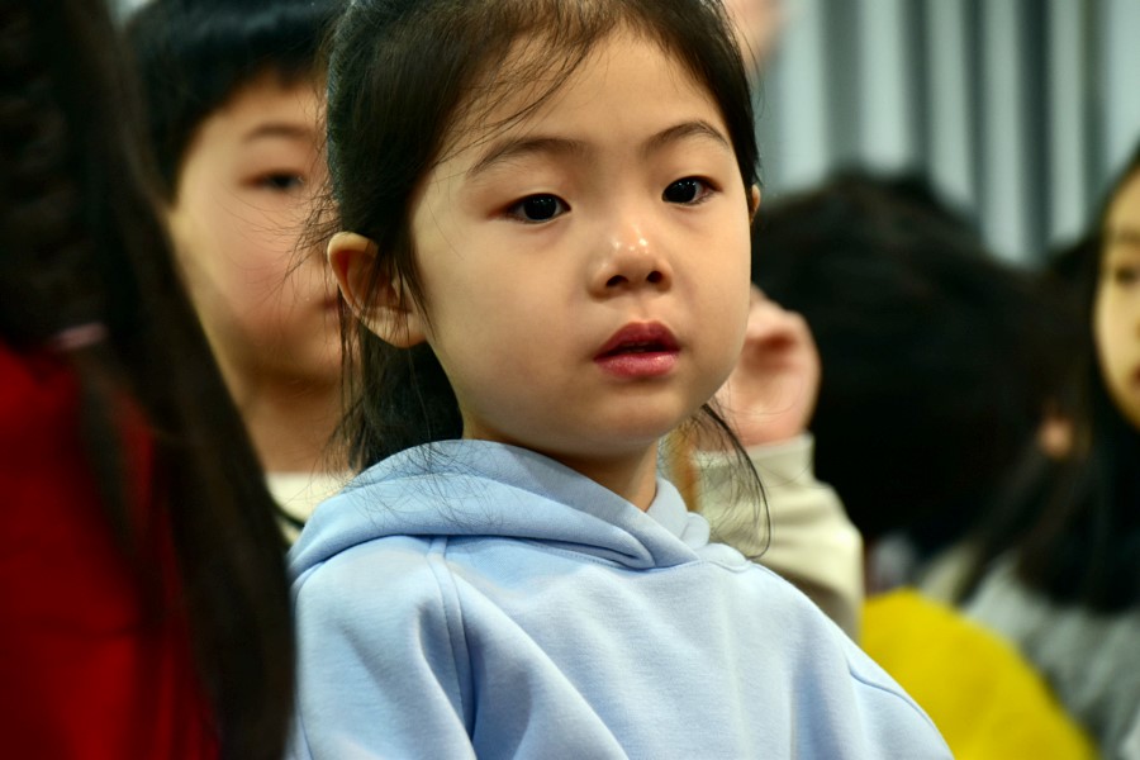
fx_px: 9499
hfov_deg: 6.9
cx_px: 570
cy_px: 380
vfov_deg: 4.6
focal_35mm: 300
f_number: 6.3
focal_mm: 200
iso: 800
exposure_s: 1/40
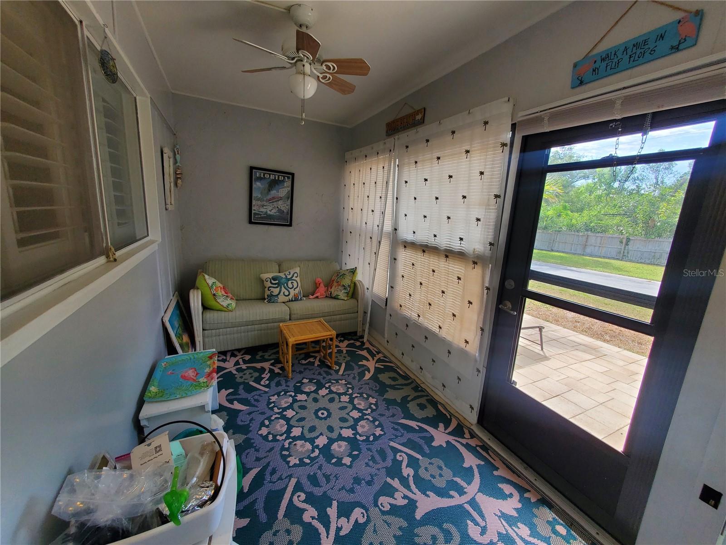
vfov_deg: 89.9
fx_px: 273
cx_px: 363
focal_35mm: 13
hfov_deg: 106.2
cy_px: 272
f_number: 2.2
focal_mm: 1.8
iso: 50
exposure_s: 1/120
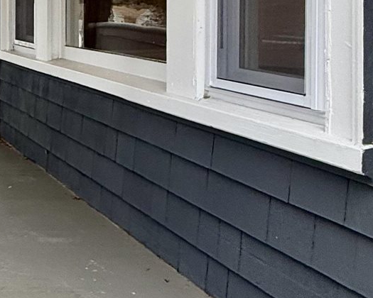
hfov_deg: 23.7
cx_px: -211
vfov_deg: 24.4
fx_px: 662
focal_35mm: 60
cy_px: 9
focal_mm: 2.22
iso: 64
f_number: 2.2
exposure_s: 1/130
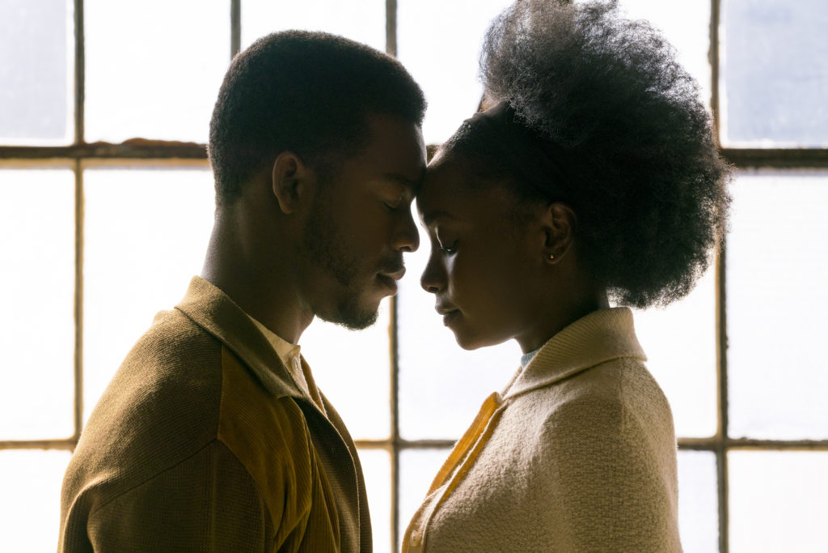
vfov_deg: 12.8
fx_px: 2461
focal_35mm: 107
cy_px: 276
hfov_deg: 19.1
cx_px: 414
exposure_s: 1/500
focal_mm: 107
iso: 640
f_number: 8
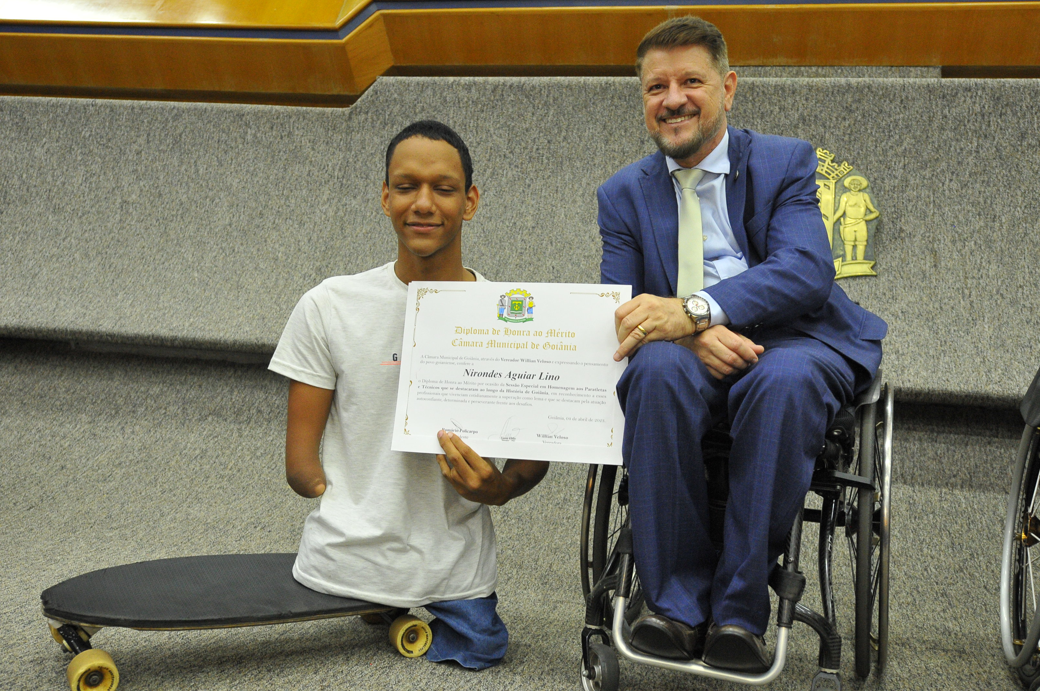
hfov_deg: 57.3
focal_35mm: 33
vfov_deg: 39.9
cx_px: 520
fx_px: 952
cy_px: 346
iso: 1600
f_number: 3.2
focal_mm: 22
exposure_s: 1/125
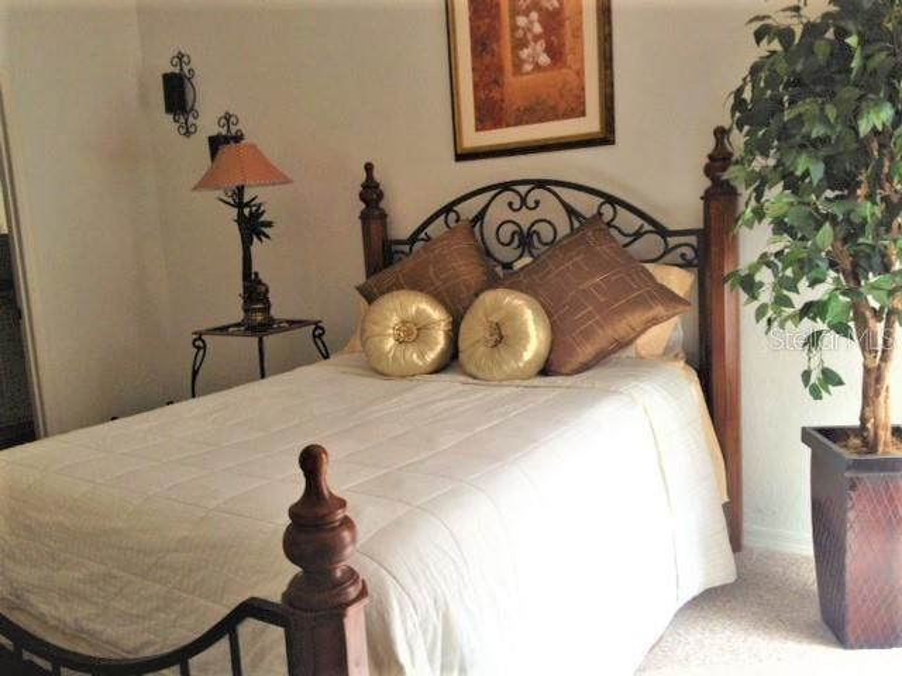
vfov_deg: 40.7
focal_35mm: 35
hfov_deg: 52.6
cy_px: 338
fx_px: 912
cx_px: 451
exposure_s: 1/20
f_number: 2.4
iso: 80
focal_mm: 4.28
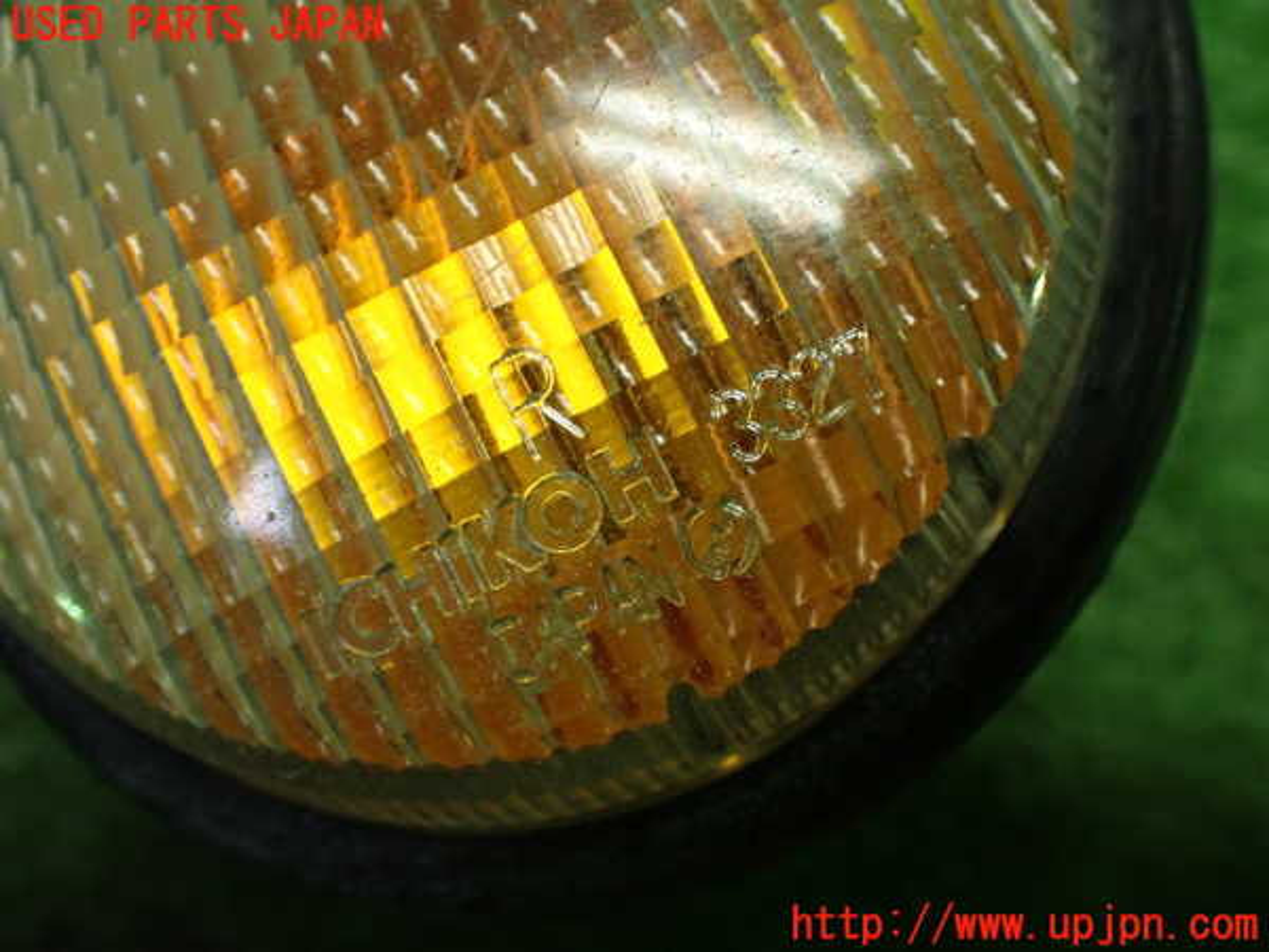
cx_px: 634
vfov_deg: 35.1
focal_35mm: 41
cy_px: 476
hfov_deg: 45.8
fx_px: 1503
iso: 800
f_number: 2.8
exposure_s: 1/160
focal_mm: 7.31
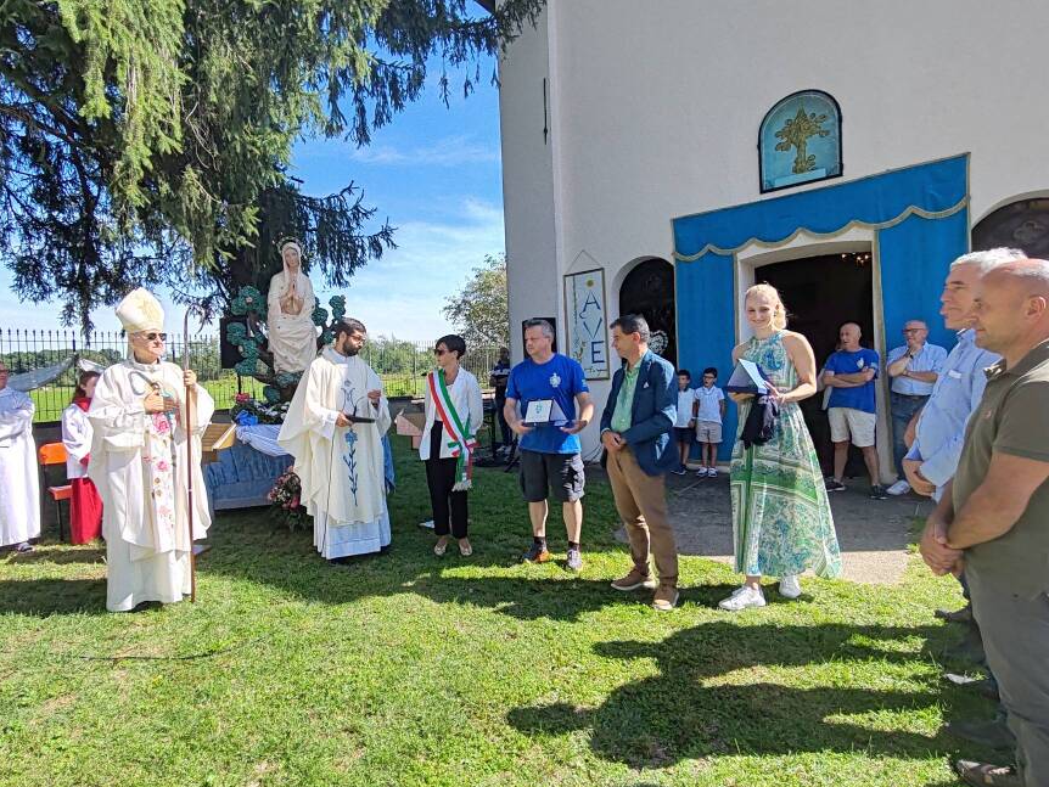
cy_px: 388
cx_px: 465
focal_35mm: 19
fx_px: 576
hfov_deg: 84.3
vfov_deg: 68.7
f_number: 2.2
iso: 50
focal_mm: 1.96
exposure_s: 1/1000
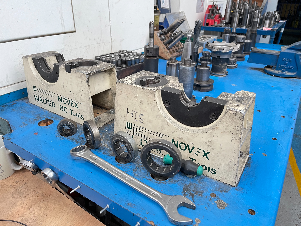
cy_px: 113
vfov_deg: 53.1
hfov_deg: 67.3
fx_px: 226
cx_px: 150
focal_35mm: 26
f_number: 1.6
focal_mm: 5.1
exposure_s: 1/60
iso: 250
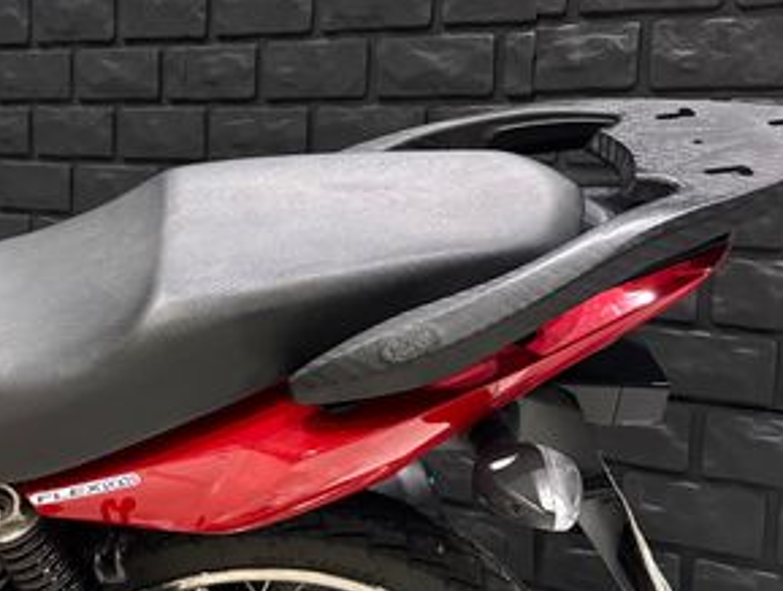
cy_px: 366
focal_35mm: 39
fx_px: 884
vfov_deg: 36.8
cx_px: 219
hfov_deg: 46.5
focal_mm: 6.76
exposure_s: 1/60
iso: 500
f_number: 1.78
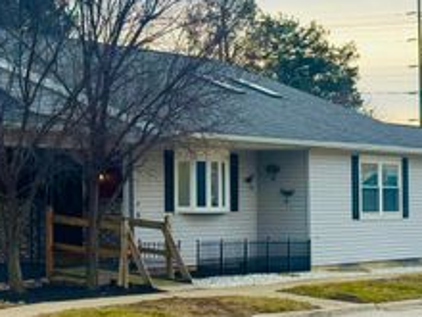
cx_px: 54
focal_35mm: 109
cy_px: 110
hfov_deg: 17.8
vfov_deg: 13.6
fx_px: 1329
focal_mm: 6.76
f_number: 1.78
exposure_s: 1/4310
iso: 64
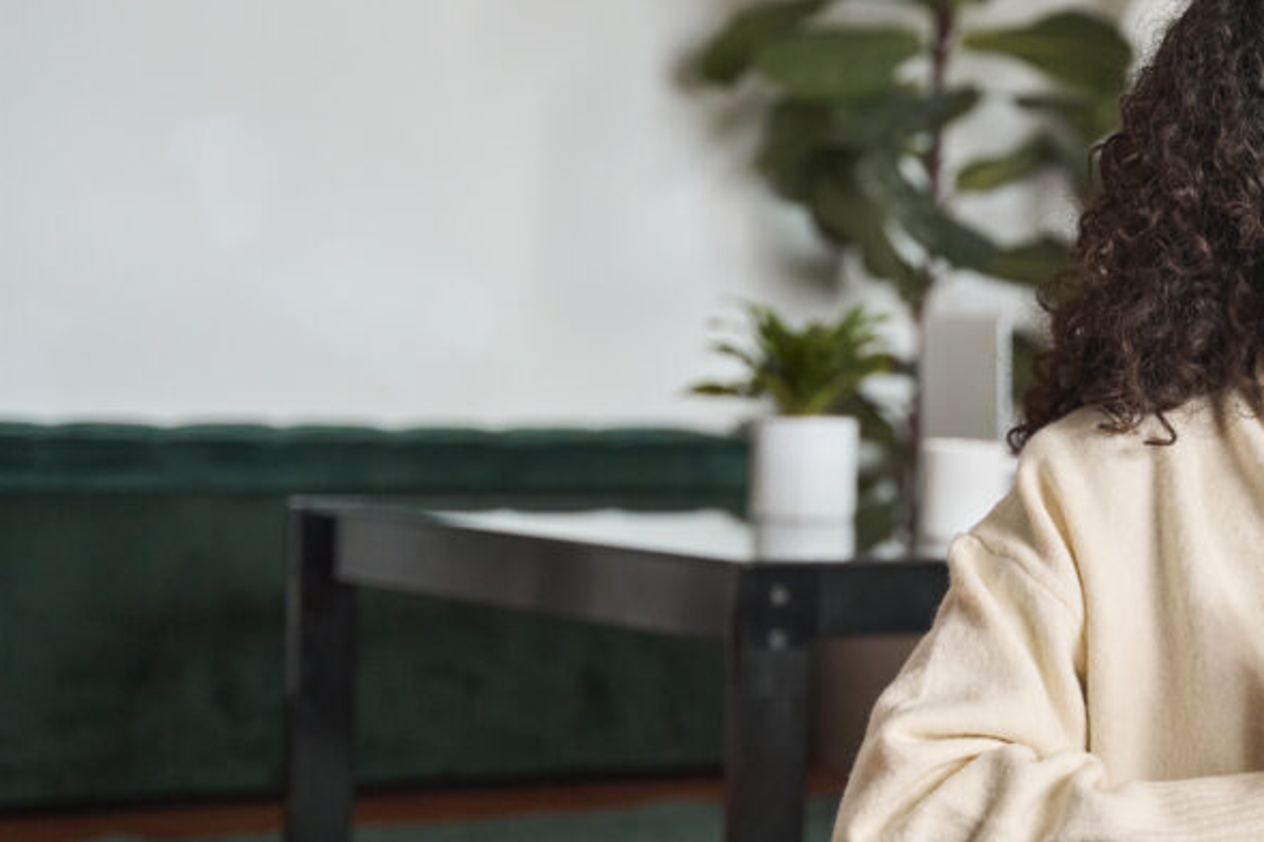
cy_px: 483
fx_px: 3475
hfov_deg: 20.4
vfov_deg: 13.8
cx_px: 1015
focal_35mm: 99
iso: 1600
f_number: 2.8
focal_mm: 57
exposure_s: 1/320
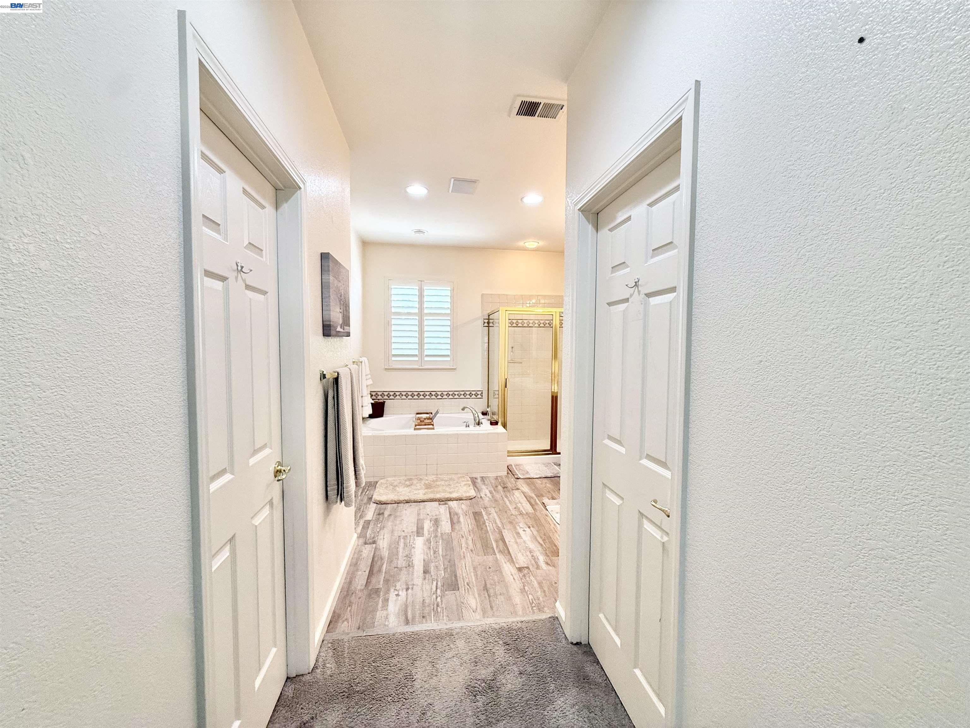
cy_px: 364
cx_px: 485
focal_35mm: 14
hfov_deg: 102.1
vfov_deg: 85.7
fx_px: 392
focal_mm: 2.22
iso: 200
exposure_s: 1/120
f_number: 2.2
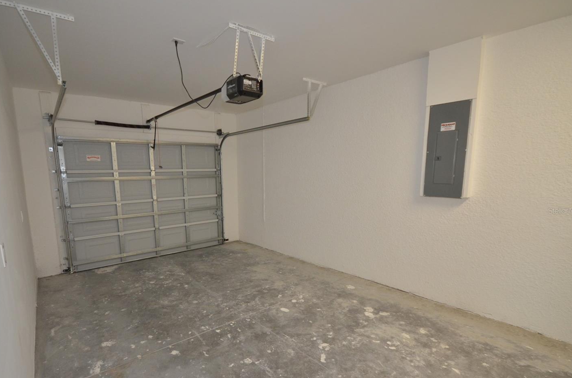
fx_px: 269
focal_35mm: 17
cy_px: 211
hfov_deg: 93.2
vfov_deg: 69.9
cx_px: 260
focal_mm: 10
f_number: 4
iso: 800
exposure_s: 1/60
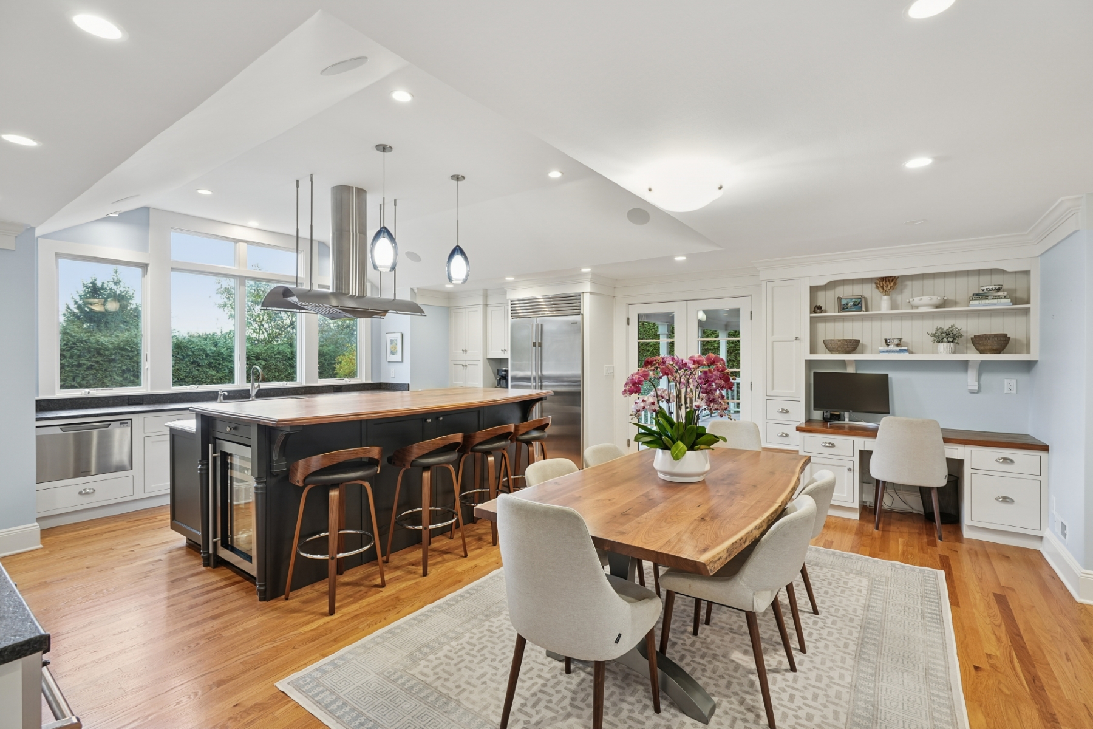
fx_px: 486
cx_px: 546
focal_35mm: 16
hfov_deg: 96.7
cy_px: 364
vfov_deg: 73.7
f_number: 5.6
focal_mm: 16
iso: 400
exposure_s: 1/6
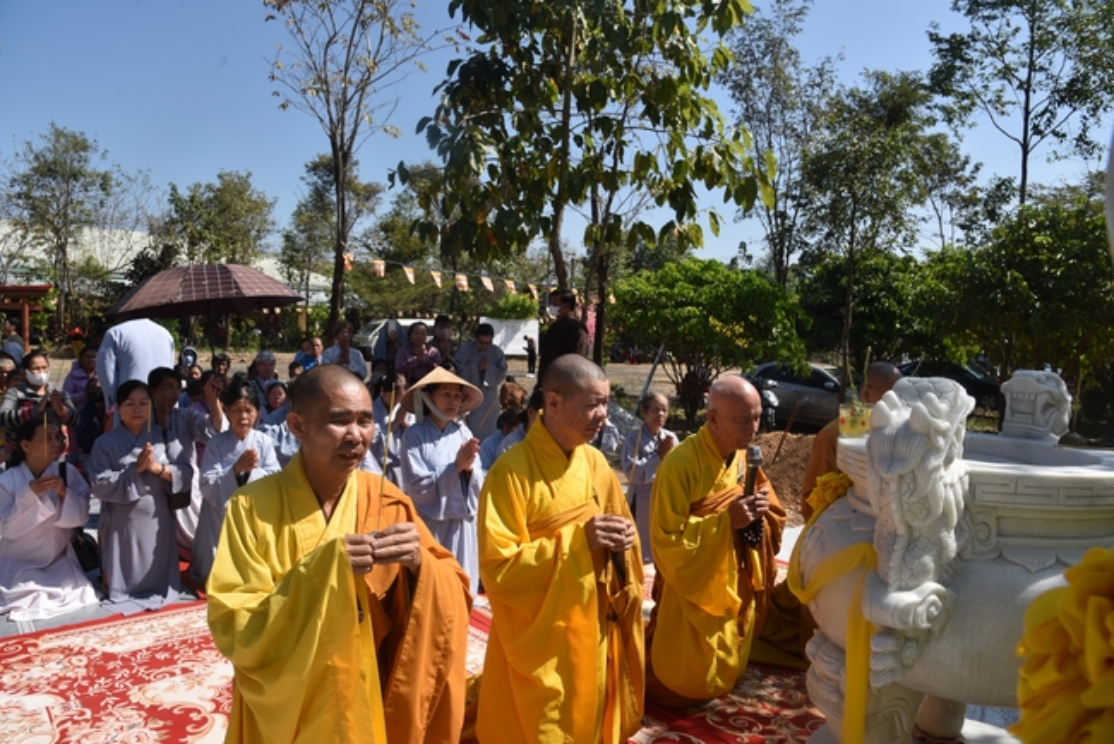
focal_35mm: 24
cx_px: 557
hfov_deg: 73.7
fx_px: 743
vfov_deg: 53.2
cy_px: 372
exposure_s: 1/320
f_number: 9
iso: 200
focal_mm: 24
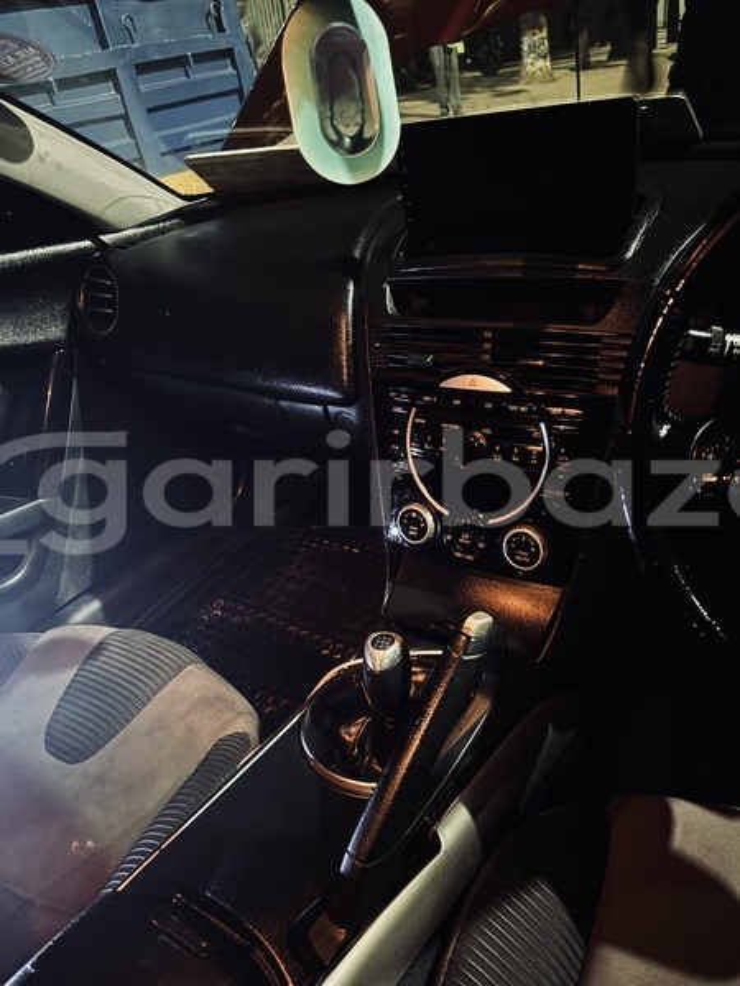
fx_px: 741
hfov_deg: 53.1
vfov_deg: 67.3
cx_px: 370
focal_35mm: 26
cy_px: 493
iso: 2500
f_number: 1.6
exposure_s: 1/9
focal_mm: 5.96
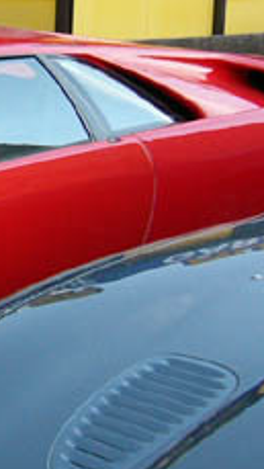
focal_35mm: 100
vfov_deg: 21.2
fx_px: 1243
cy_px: 131
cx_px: -215
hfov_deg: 11.3
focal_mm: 5.8
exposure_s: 1/800
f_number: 2.8
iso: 200
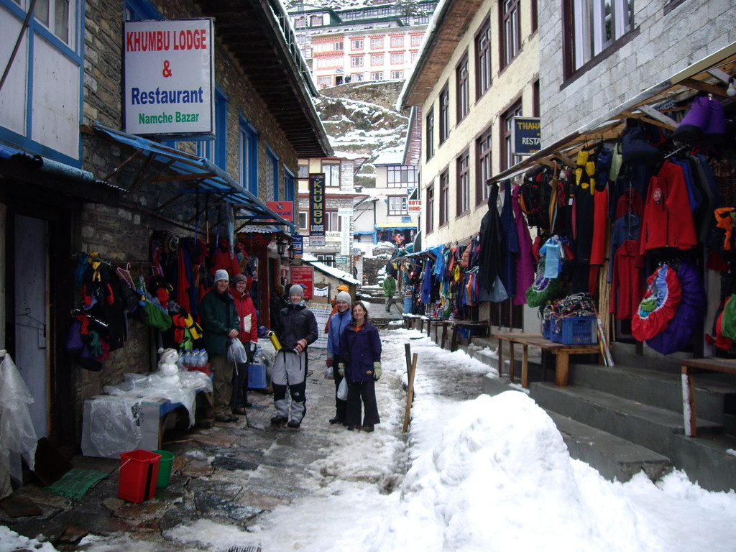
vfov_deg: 37.7
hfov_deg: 49.0
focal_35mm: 38
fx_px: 808
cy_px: 276
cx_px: 368
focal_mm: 6.2
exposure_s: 1/320
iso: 64
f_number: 2.7
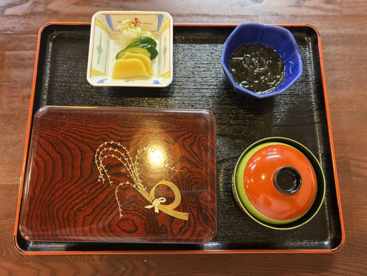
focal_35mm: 26
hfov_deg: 67.3
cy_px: 138
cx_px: 184
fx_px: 276
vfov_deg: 53.1
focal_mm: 5.96
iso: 500
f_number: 1.6
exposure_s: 1/40
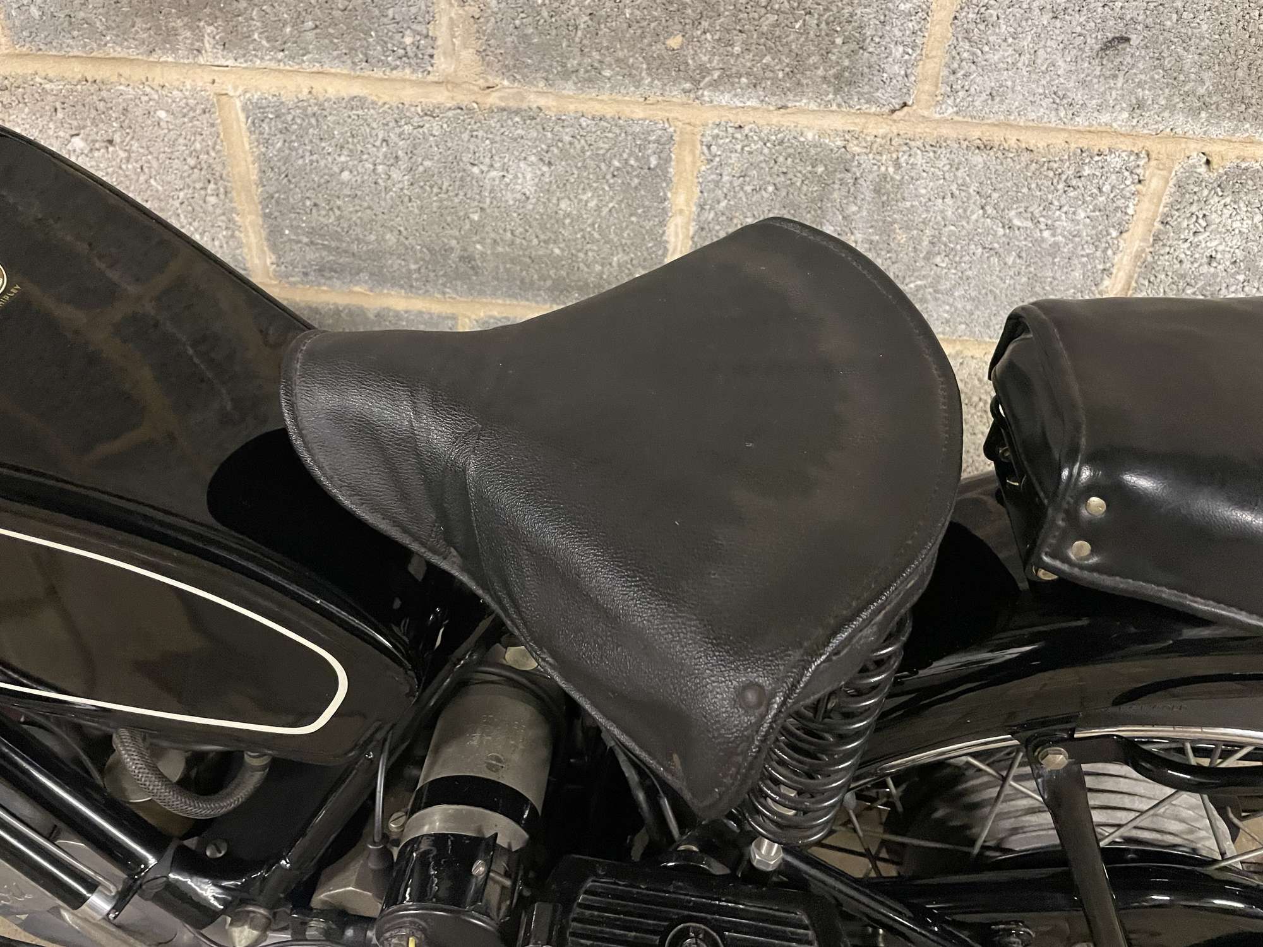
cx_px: 632
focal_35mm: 26
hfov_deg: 67.3
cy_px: 474
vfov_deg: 53.1
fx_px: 949
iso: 800
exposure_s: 1/25
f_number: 1.6
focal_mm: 4.2
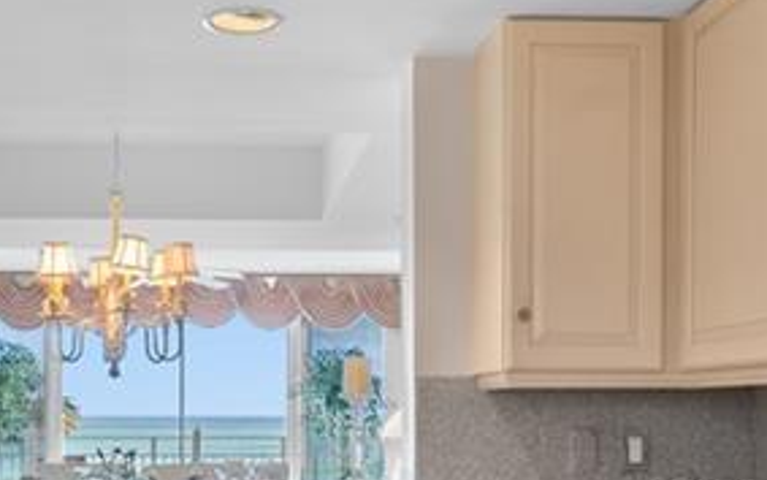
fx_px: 1234
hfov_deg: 34.2
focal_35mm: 59
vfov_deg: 21.5
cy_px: 430
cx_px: 257
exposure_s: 2.5
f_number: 9
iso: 100
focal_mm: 16
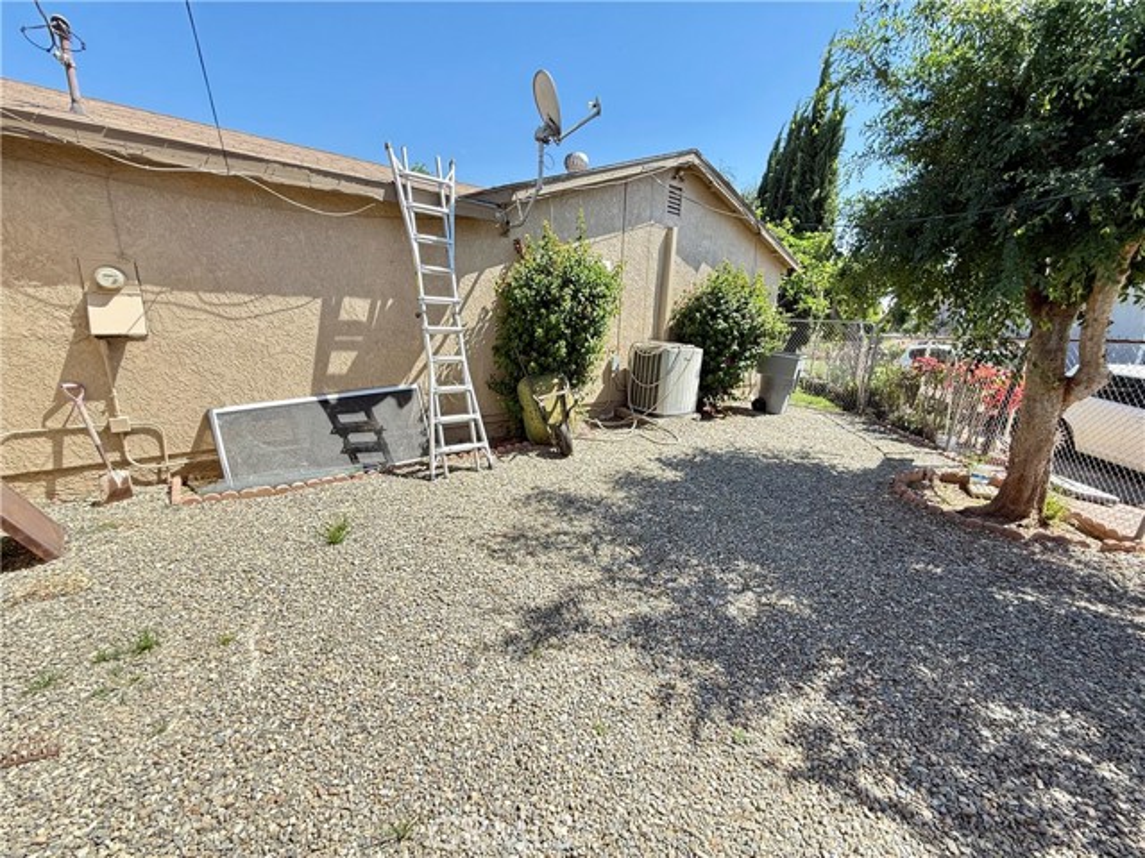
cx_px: 572
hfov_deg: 102.1
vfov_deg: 85.7
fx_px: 463
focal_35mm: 14
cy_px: 429
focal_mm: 2.22
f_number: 2.2
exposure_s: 1/351
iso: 50
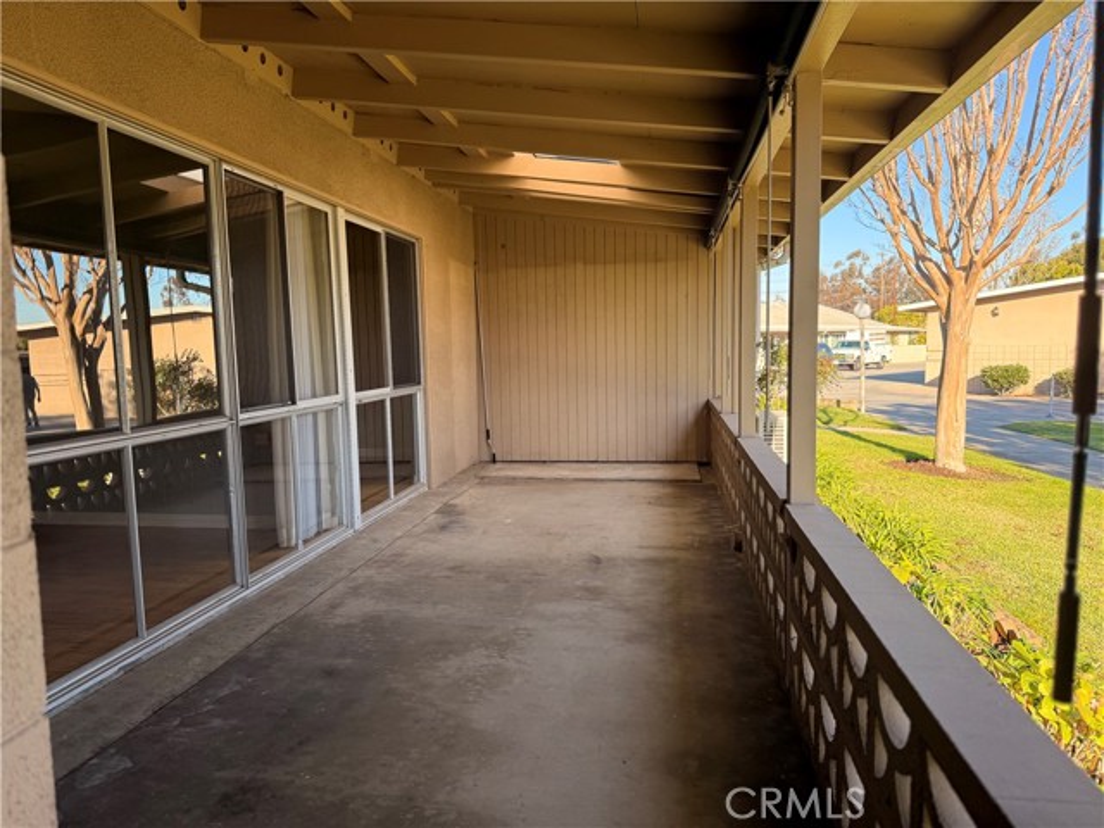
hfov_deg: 71.6
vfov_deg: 56.8
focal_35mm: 24
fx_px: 765
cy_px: 414
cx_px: 552
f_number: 1.78
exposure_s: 1/547
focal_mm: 6.76
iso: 100
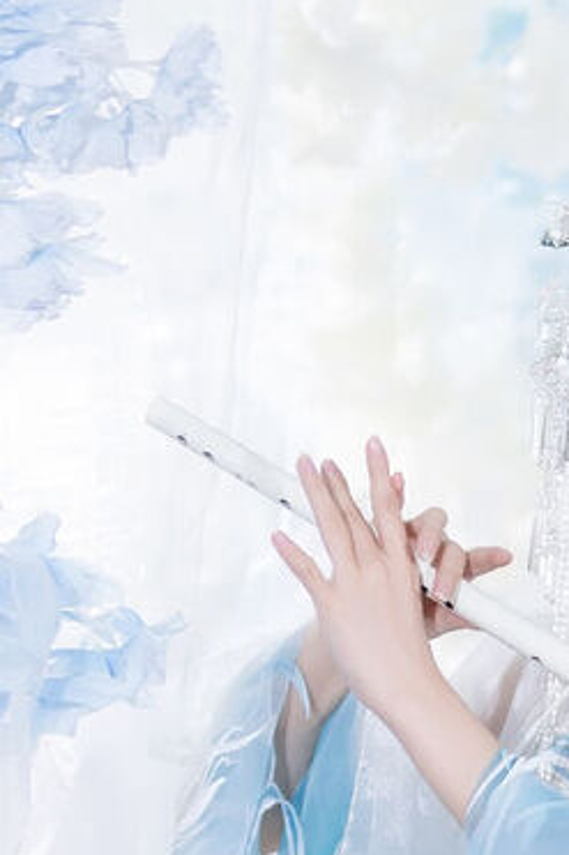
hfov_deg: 3.8
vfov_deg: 5.7
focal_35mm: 361
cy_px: 1292
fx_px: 8566
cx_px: 970
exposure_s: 1/250
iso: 100
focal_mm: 85
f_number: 1.4
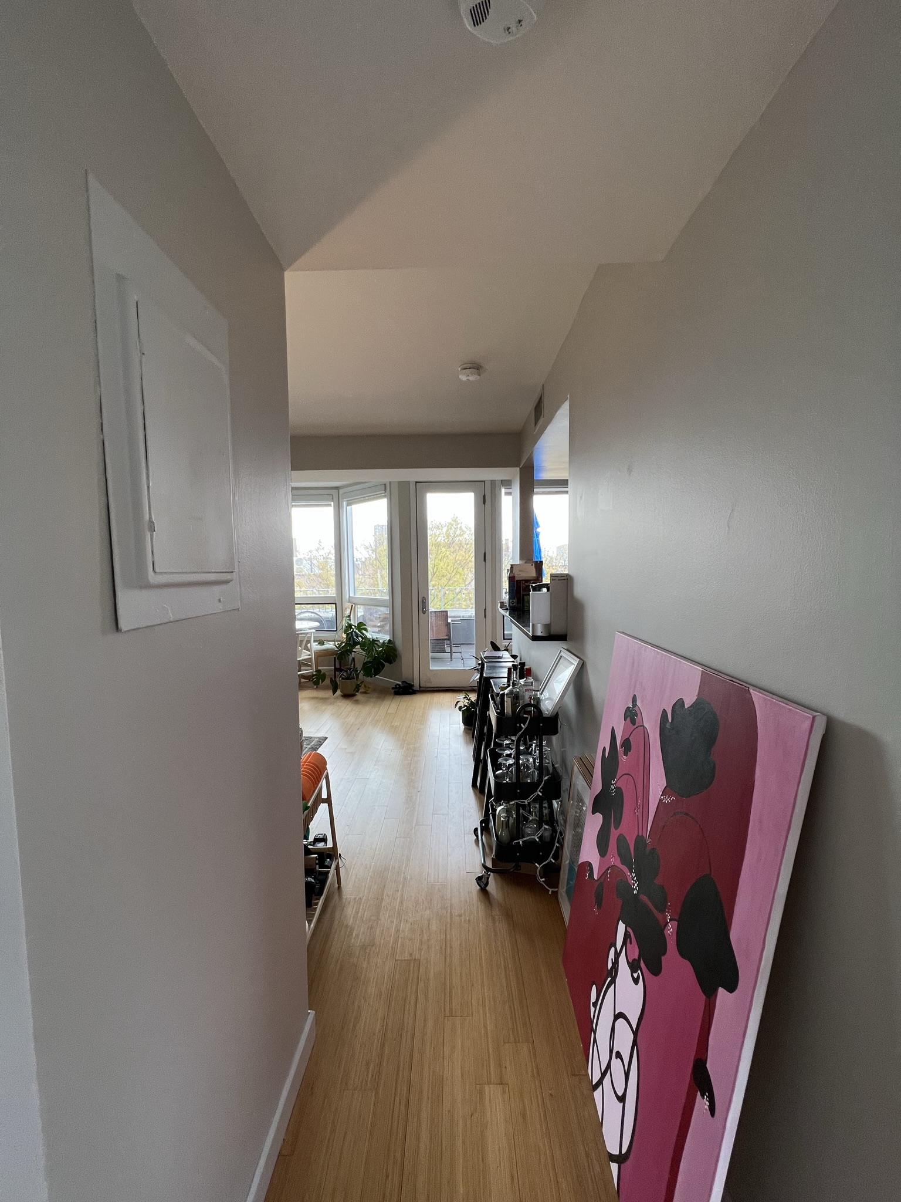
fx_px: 451
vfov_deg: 106.2
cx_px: 450
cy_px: 601
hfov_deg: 89.9
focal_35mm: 13
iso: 80
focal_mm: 1.57
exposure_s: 1/120
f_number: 1.8
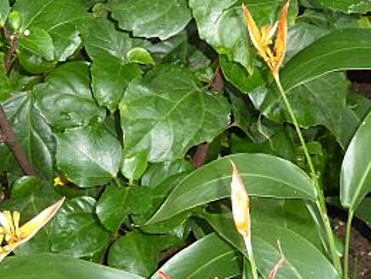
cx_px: 78
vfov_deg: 10.6
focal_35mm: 139
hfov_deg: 14.1
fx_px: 1491
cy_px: 237
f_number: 4.1
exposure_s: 1/60
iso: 800
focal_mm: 9.6
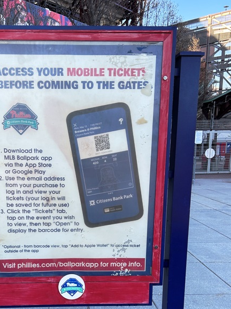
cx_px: 78
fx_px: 356
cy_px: 223
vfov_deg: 45.6
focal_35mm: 40
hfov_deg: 35.6
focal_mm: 5.7
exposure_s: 1/552
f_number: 1.5
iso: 50
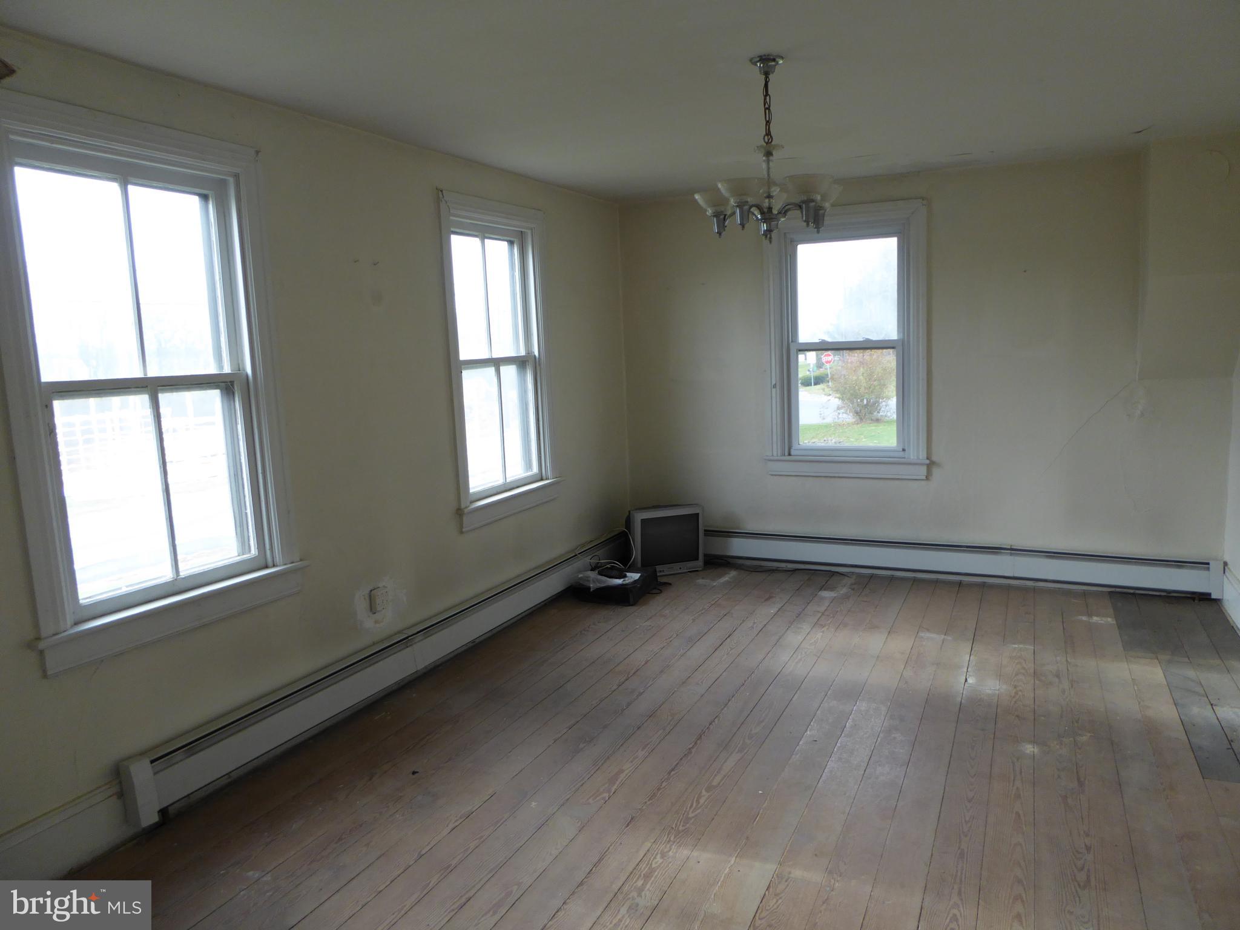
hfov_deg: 71.6
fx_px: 860
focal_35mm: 24
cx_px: 620
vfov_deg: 56.8
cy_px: 465
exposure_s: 1/60
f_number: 3.3
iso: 160
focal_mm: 4.3
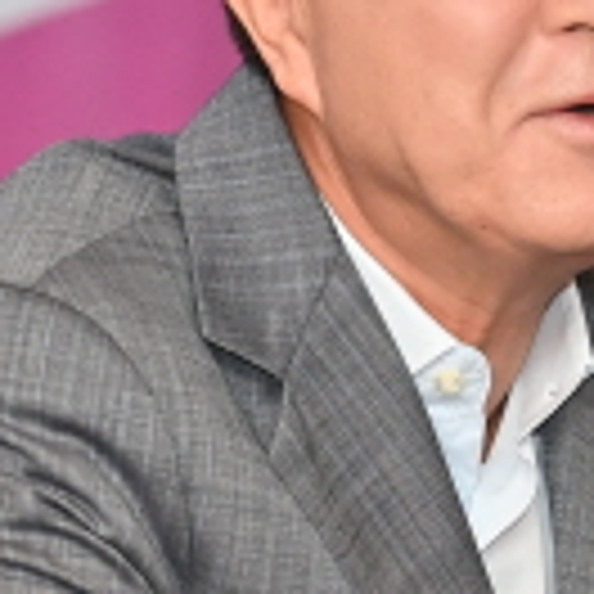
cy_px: 126
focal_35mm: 734
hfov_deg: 2.4
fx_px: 14250
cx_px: 729
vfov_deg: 2.4
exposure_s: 1/250
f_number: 5
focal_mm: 190
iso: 2000
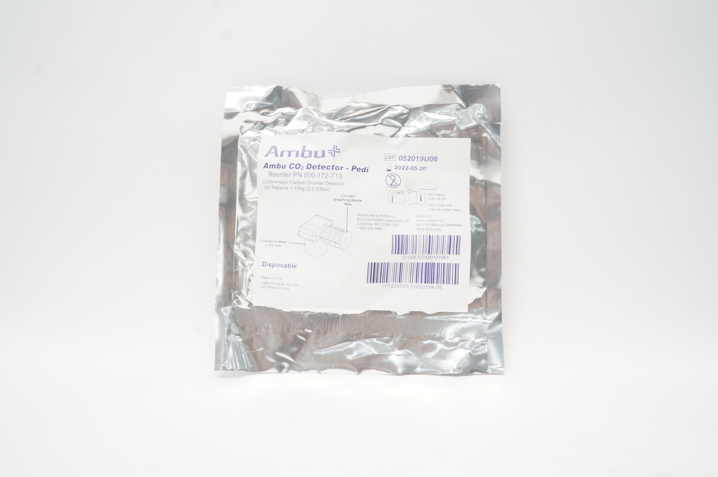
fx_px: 538
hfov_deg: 67.4
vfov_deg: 47.8
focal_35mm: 27
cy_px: 238
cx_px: 359
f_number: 11
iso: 800
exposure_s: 1/20
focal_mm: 18
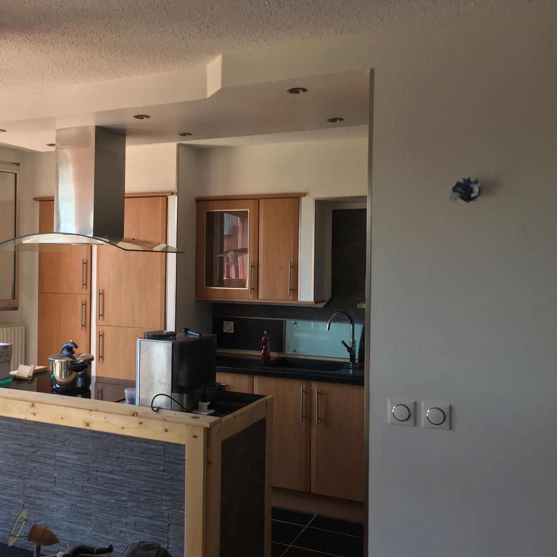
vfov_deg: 47.2
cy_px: 274
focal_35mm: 35
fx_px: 637
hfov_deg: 46.8
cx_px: 205
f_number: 2.2
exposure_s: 1/100
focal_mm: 4.15
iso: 50
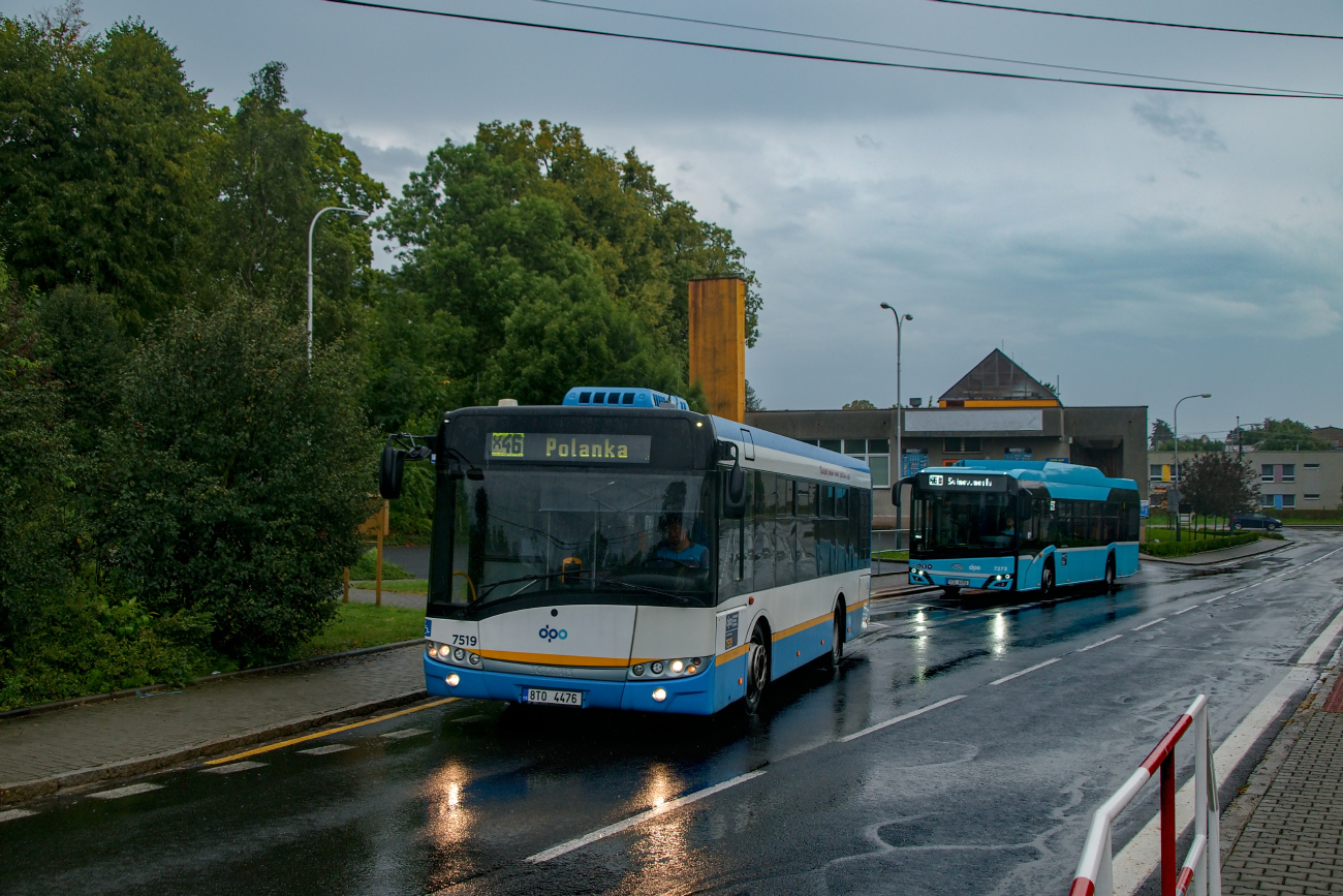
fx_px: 1343
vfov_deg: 36.9
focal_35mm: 36
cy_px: 448
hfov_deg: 53.1
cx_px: 672
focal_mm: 24
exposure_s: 1/250
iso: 400
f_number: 6.3
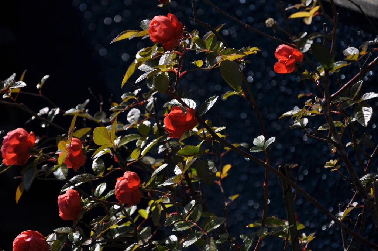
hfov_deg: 14.9
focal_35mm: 138
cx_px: 189
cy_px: 126
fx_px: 1447
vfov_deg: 9.9
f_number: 6.3
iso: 200
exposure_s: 1/1600
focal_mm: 92
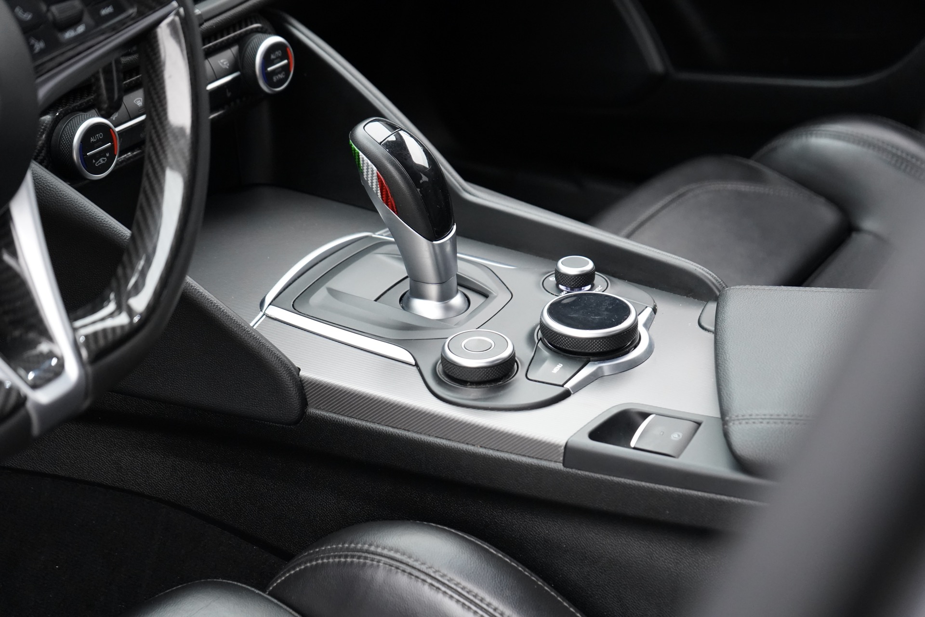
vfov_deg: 19.5
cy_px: 308
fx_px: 1798
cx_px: 462
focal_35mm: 70
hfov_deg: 28.8
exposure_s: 1/160
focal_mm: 70
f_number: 5.6
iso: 5000
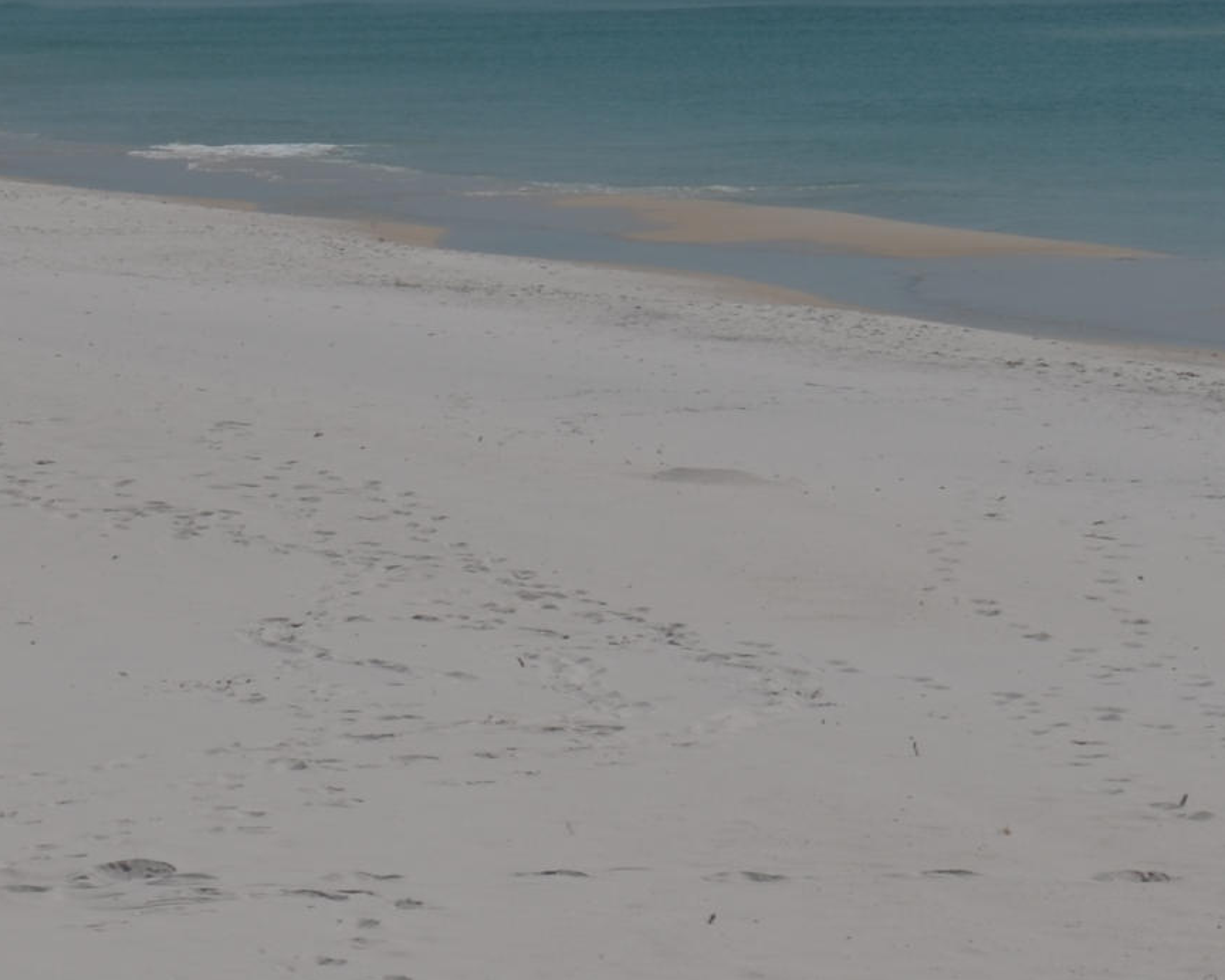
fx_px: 9207
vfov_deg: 6.1
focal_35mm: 254
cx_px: 581
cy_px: 90
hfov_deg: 7.6
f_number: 9
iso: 100
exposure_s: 1/200
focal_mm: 52
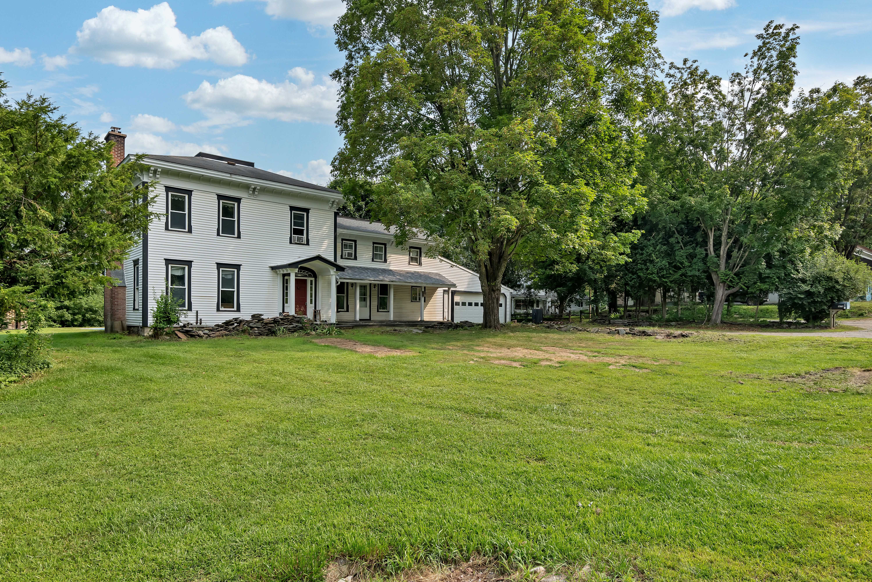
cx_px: 436
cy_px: 291
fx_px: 509
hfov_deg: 81.2
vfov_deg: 59.5
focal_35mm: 21
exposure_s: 1/160
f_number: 9
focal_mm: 21
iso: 640
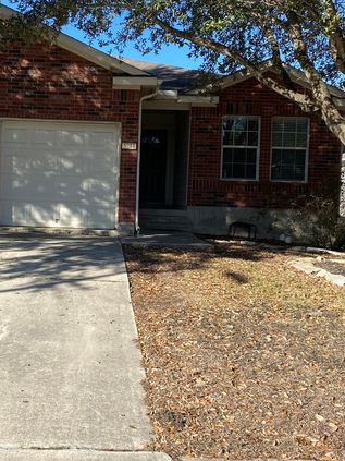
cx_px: 89
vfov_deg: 45.8
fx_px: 545
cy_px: 225
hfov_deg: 34.4
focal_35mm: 41
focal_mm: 4.25
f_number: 1.8
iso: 32
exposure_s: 1/1678
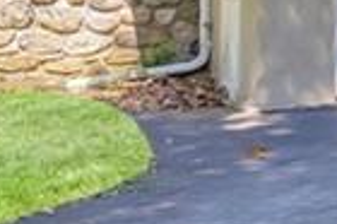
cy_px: -118
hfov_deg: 11.5
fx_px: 1234
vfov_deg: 10.0
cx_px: 907
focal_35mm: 132
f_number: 8
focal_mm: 12
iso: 200
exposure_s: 1/100
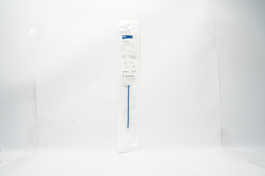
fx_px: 199
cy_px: 88
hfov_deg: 67.4
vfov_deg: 47.8
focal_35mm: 27
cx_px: 132
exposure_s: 1/20
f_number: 11
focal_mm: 18
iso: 800
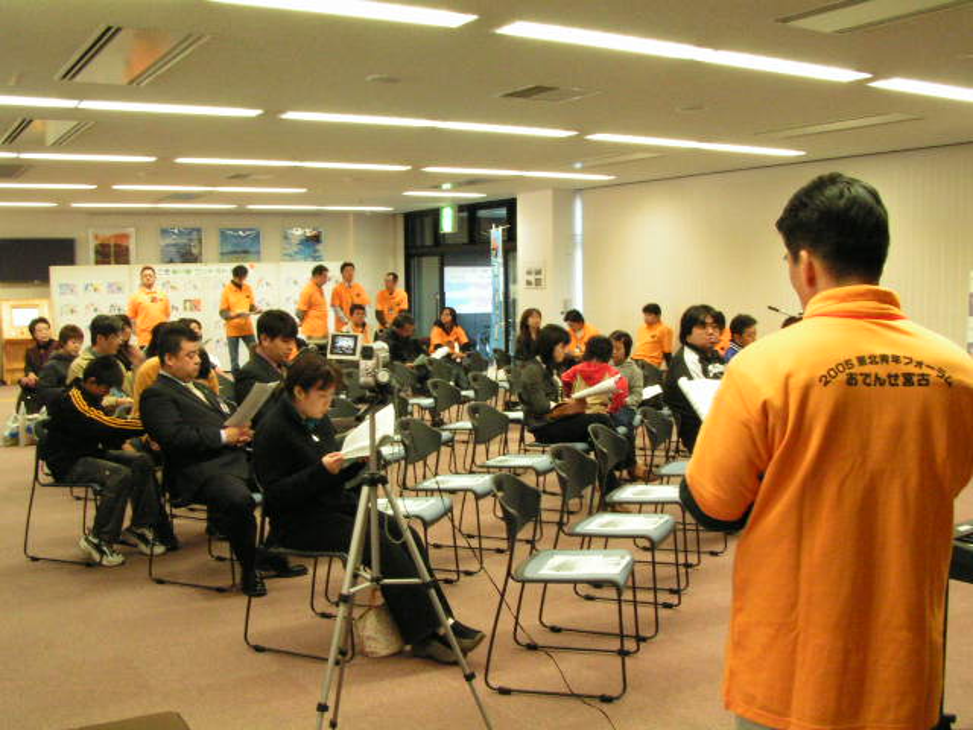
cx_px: 486
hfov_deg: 49.0
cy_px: 365
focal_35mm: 38
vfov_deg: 37.7
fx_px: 1068
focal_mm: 5.8
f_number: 8
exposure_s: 1/13
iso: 400
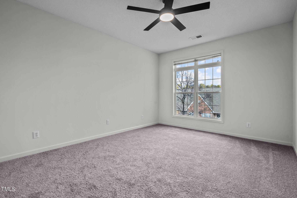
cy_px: 99
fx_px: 132
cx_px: 148
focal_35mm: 16
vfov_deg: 73.7
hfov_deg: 96.7
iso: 400
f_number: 8
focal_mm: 16
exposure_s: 1/4
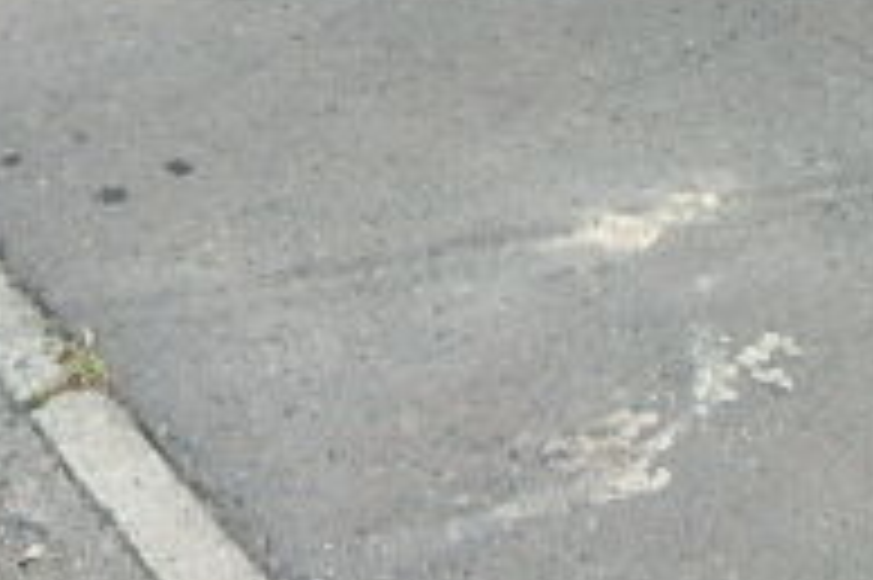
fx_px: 1744
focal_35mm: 72
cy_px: -247
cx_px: 464
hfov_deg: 28.1
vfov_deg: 17.3
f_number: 3.5
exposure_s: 1/640
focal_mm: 3.7
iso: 125
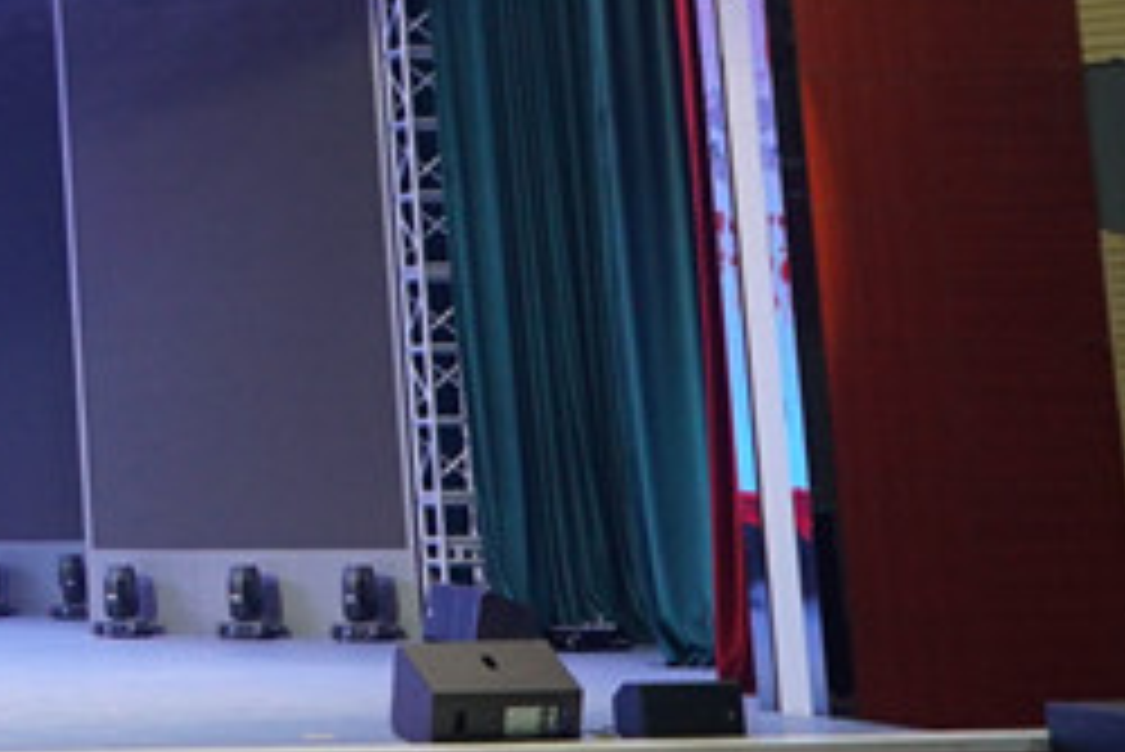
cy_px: -106
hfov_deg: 17.1
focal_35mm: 104
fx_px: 3252
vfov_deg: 12.9
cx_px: -729
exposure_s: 1/160
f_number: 4
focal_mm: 26
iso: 1000
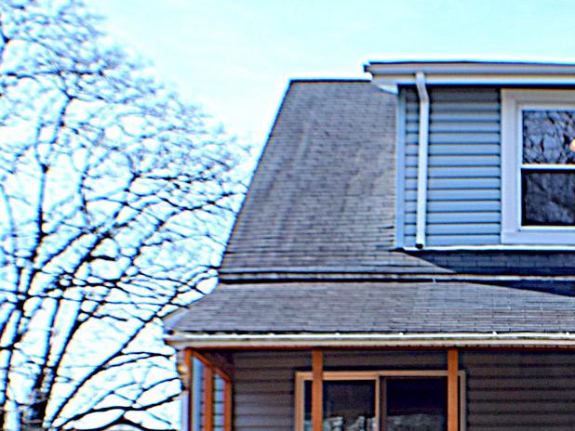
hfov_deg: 15.0
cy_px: 435
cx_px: 670
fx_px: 2110
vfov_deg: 11.6
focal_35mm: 127
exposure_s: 1/320
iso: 200
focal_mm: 34
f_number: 9
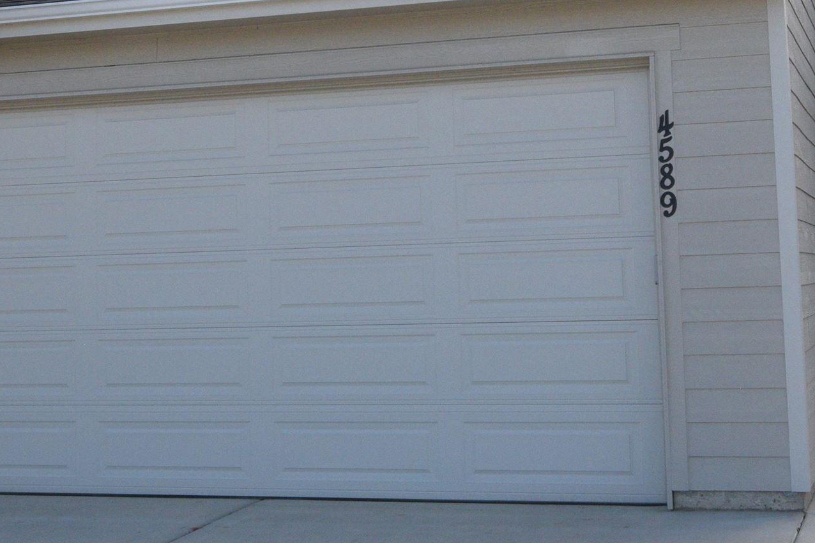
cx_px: 493
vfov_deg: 20.7
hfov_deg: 30.9
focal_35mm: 65
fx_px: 1472
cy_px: 102
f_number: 13
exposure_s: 1/640
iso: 800
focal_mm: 18
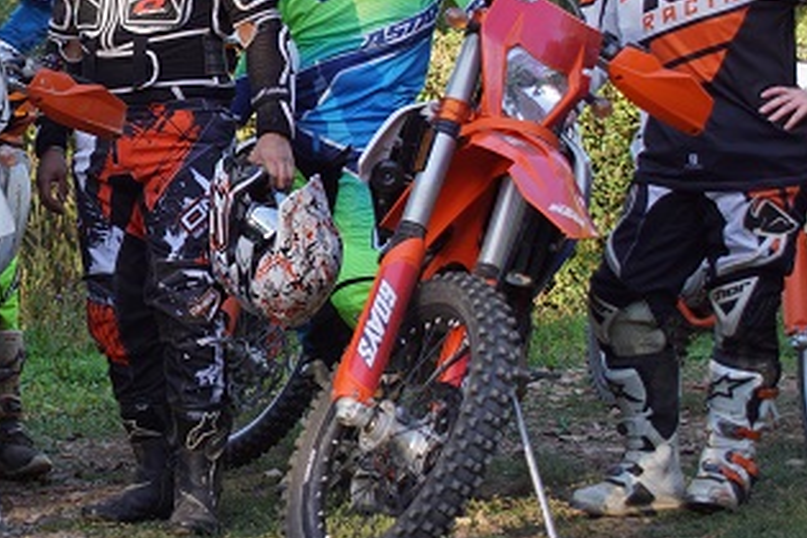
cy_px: 173
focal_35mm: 106
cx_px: 36
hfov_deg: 18.8
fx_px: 2376
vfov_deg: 12.9
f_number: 4.5
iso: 125
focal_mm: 35
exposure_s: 1/100
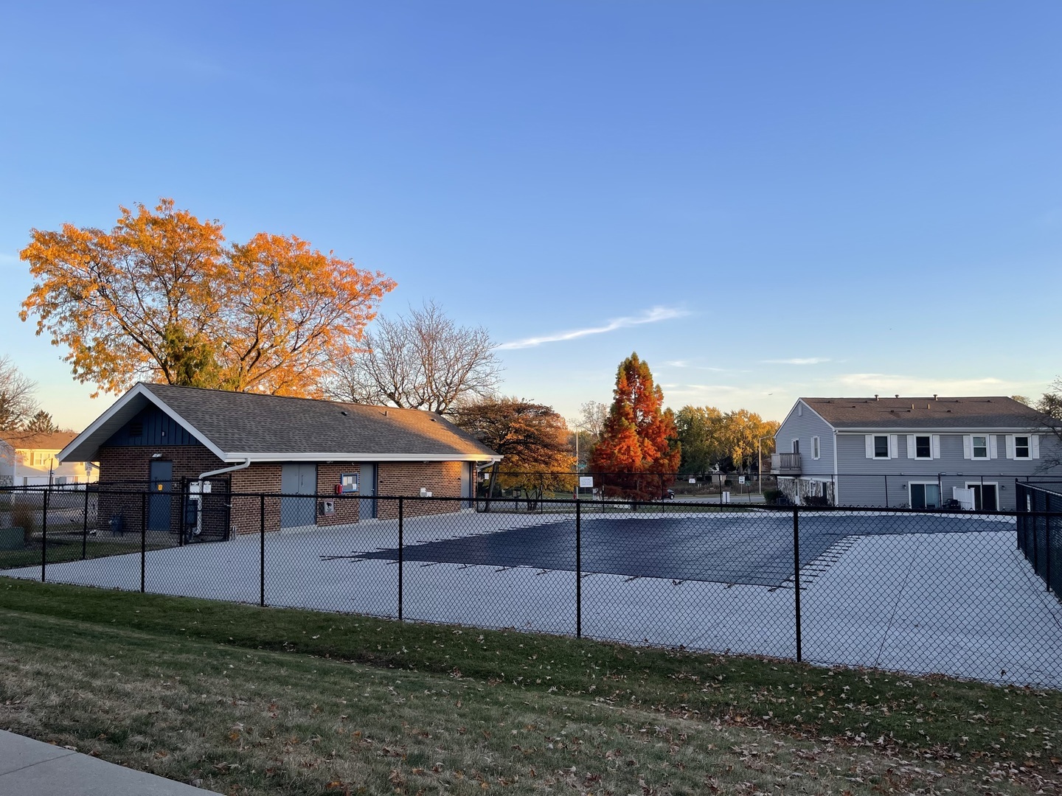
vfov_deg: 54.9
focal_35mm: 25
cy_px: 398
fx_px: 767
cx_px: 531
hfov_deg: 69.4
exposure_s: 1/578
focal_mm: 5.1
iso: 32
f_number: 1.6
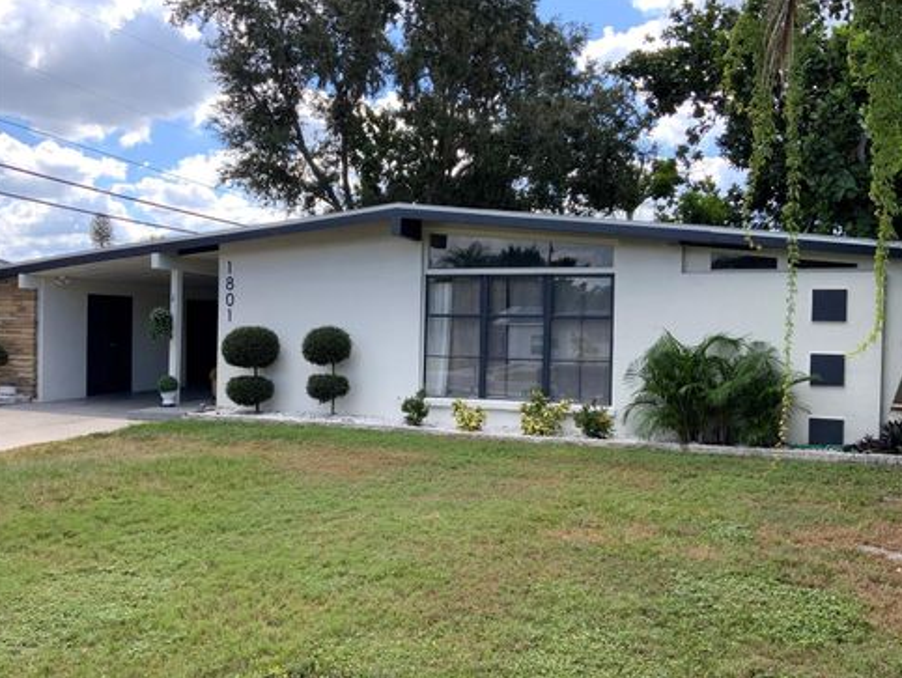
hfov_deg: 59.9
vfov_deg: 46.9
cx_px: 458
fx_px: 782
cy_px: 343
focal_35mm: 30
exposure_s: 1/568
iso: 16
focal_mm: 3
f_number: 1.8
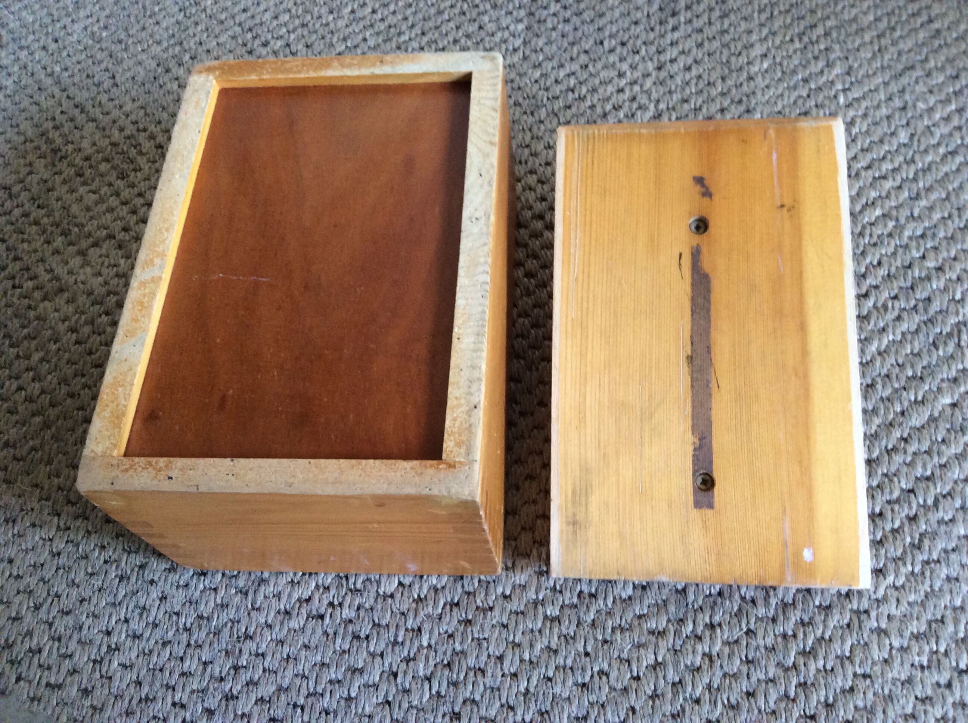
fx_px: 894
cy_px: 362
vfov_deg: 44.1
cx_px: 484
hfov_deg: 56.9
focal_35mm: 32
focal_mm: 3.3
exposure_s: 1/25
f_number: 2.4
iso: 160
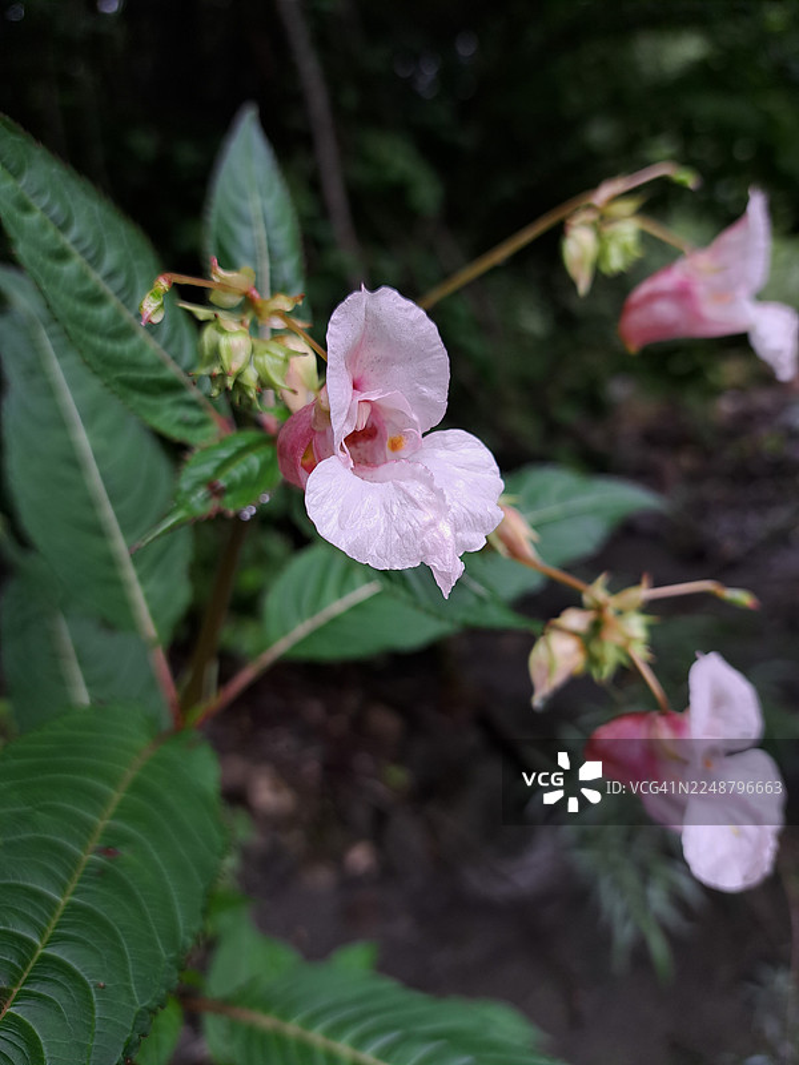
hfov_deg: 56.8
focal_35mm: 24
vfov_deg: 71.6
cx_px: 400
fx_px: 739
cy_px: 532
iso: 50
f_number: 1.8
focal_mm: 5.23
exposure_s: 1/100
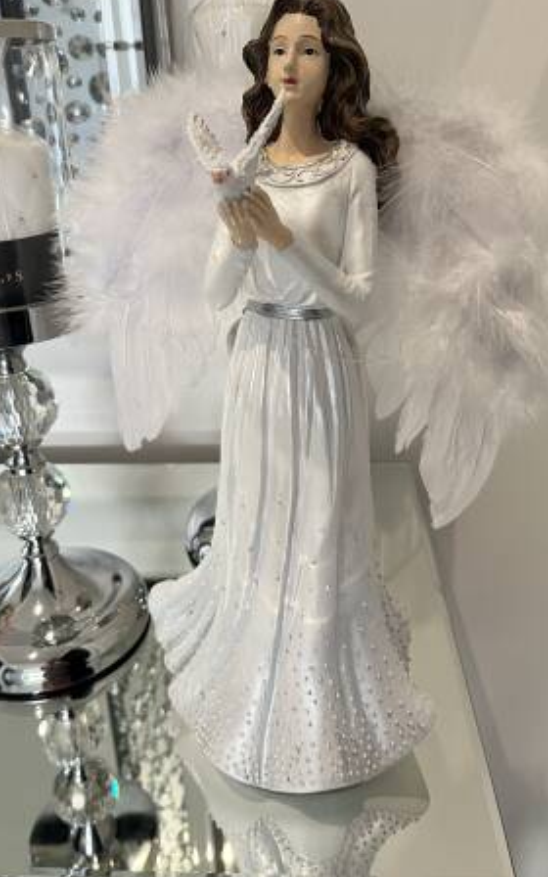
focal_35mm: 31
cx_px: 268
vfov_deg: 61.1
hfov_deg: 40.6
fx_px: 741
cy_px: 390
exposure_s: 1/68
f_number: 1.6
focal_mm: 5.1
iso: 125
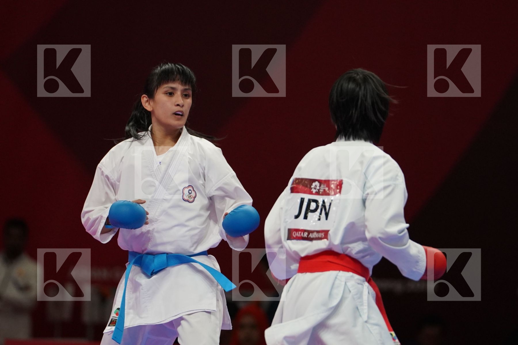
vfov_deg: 3.4
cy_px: 172
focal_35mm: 409
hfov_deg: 5.0
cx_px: 259
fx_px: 5885
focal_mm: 273
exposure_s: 1/1000
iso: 2500
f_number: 4
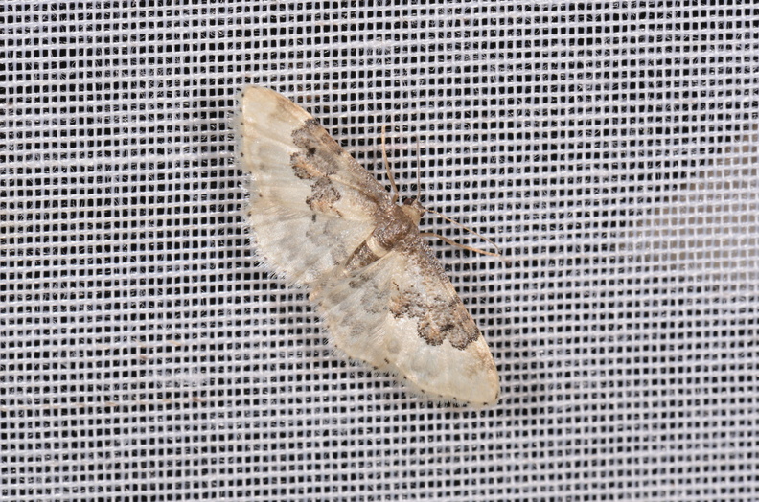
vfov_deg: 10.7
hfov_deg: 16.1
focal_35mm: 128
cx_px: 380
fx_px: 2682
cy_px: 251
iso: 100
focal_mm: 85
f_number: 25
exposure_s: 1/60
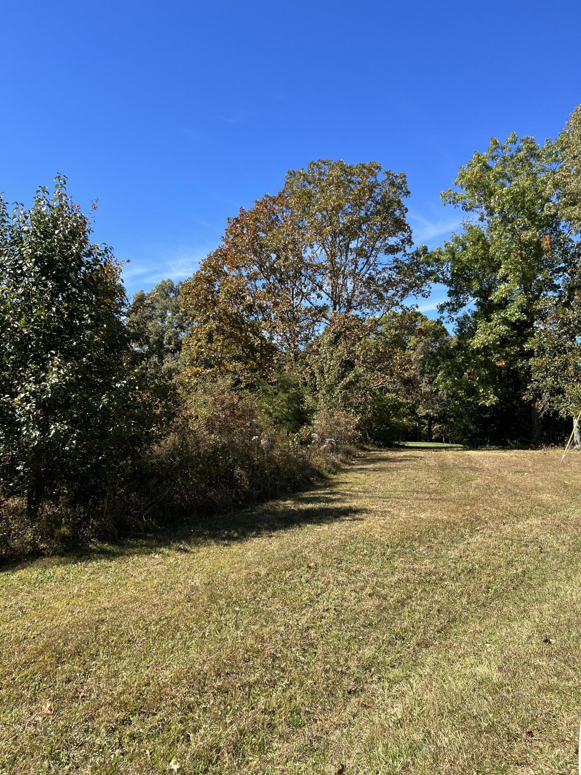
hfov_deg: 53.1
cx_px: 290
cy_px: 388
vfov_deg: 67.3
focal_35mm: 26
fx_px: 582
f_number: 1.5
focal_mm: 5.7
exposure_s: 1/1869
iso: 50
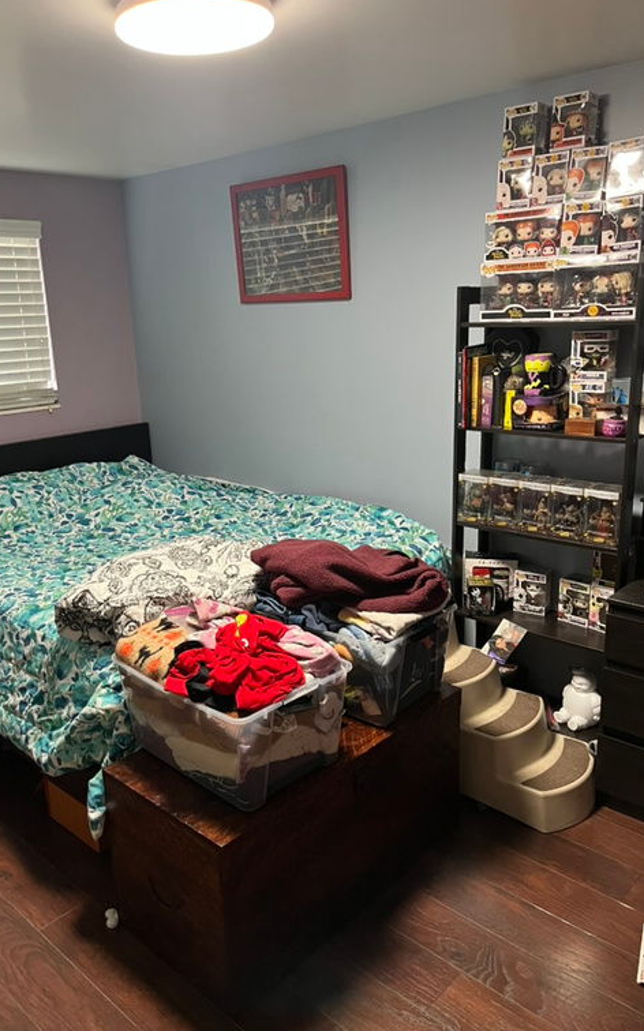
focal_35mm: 28
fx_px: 787
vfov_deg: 66.5
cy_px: 518
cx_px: 289
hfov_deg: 44.4
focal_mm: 5.1
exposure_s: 1/60
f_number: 1.6
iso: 400
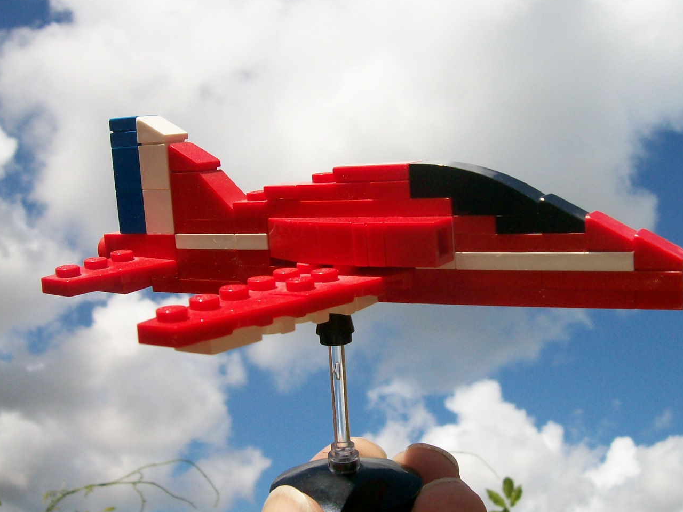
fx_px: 888
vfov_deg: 32.2
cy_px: 231
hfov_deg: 42.1
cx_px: 353
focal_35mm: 45
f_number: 4.8
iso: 80
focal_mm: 6
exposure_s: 1/1389
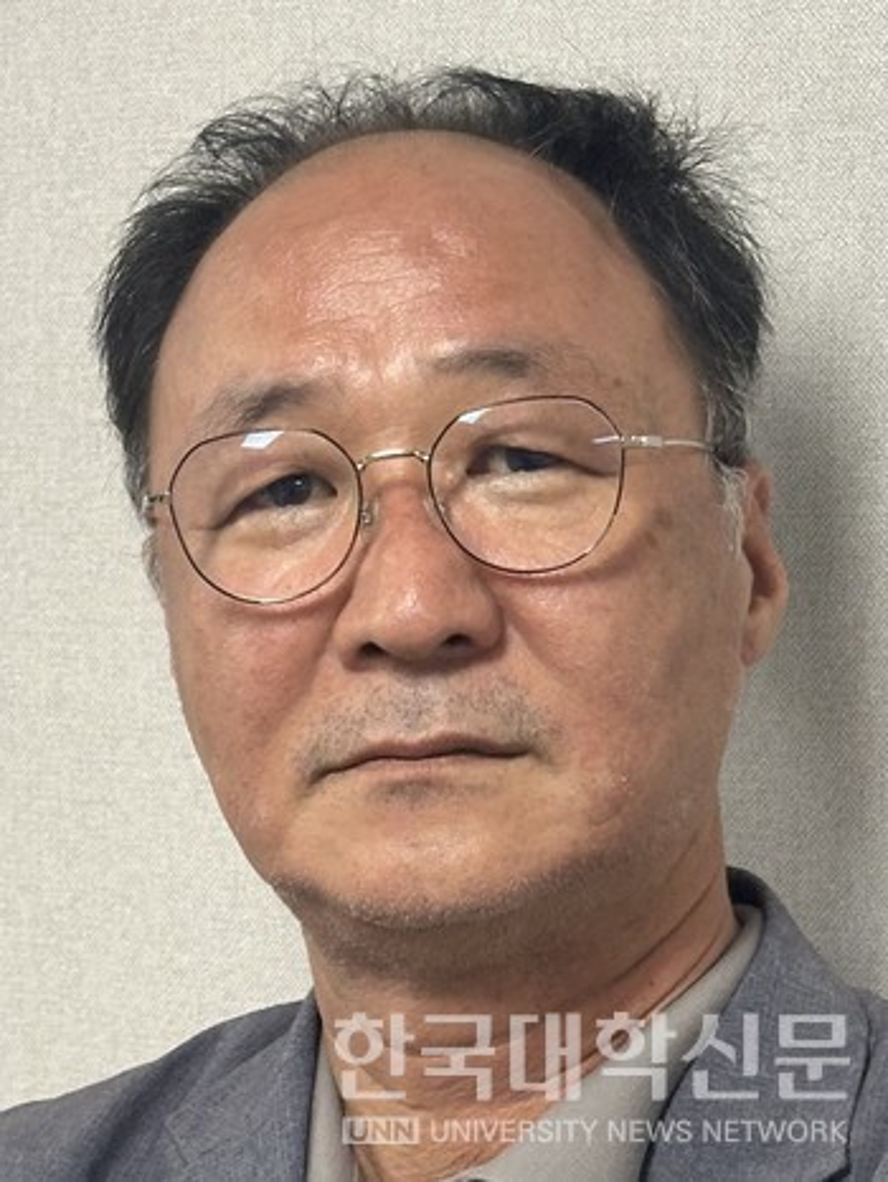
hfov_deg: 30.3
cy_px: 591
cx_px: 444
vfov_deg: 39.6
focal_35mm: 48
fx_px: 1640
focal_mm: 6.86
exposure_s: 1/60
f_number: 1.78
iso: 160
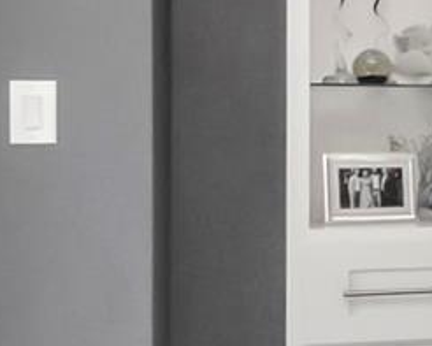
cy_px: 132
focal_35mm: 110
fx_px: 1407
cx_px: 859
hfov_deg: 14.5
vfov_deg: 14.0
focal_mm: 12
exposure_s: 1/200
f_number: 13
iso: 1000
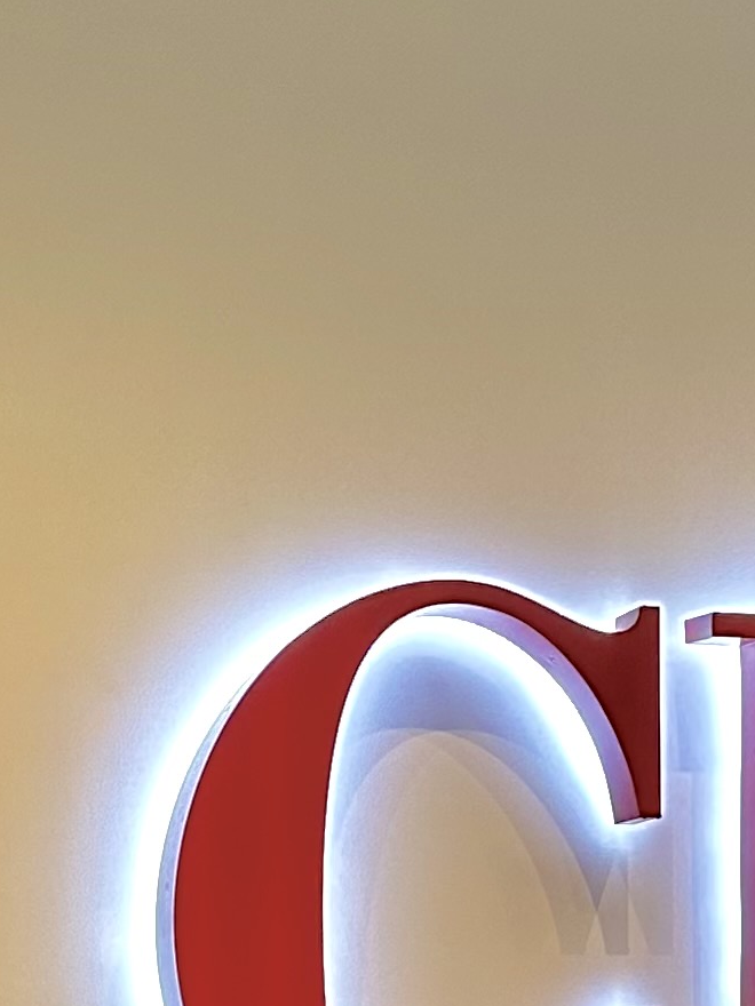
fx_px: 3199
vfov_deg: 17.3
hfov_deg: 13.4
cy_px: 1112
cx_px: 278
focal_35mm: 110
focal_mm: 6.86
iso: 500
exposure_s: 1/60
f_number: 1.78
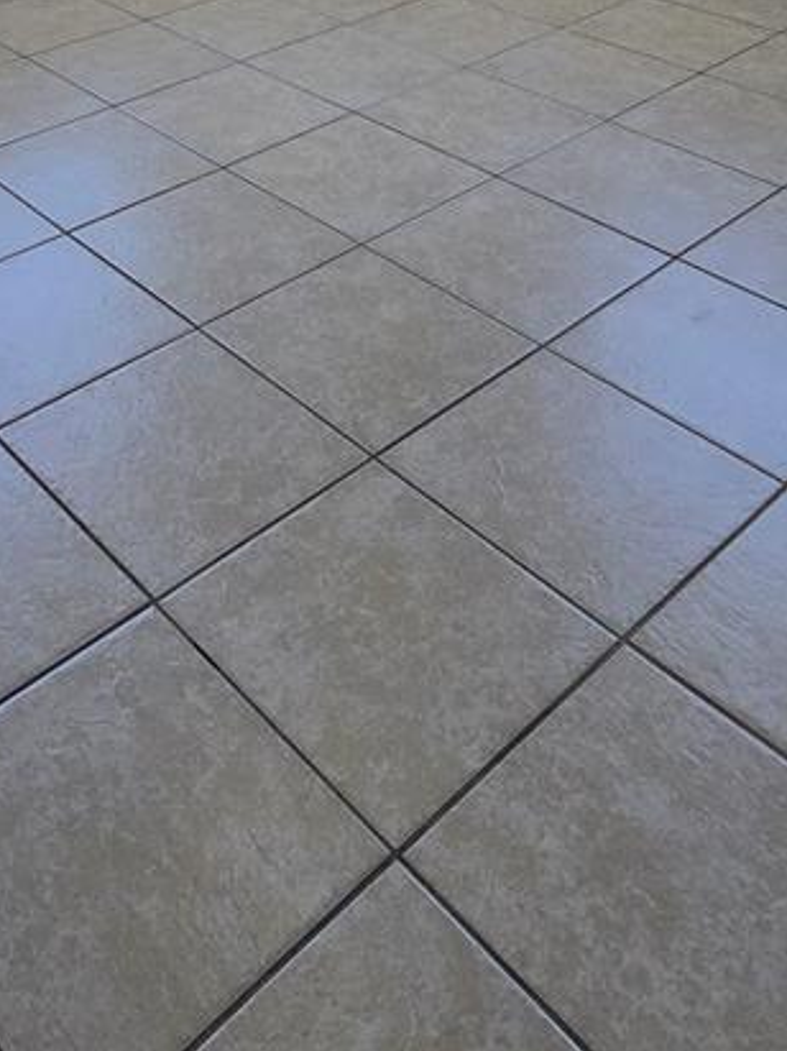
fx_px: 1153
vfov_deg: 36.6
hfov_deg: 36.2
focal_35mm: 38
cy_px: -235
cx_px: 141
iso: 100
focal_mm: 2.2
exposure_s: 1/120
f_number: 2.2
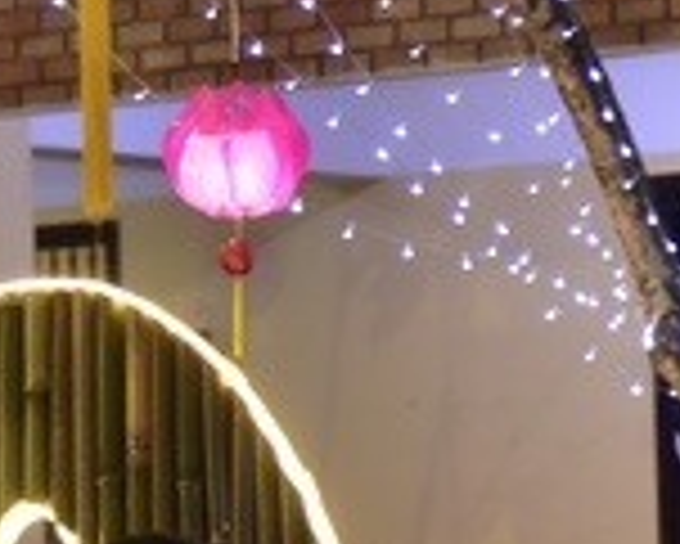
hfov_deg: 7.2
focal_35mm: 267
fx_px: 5377
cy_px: 904
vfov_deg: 5.7
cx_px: 887
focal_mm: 66
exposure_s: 1/50
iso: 1600
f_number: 4
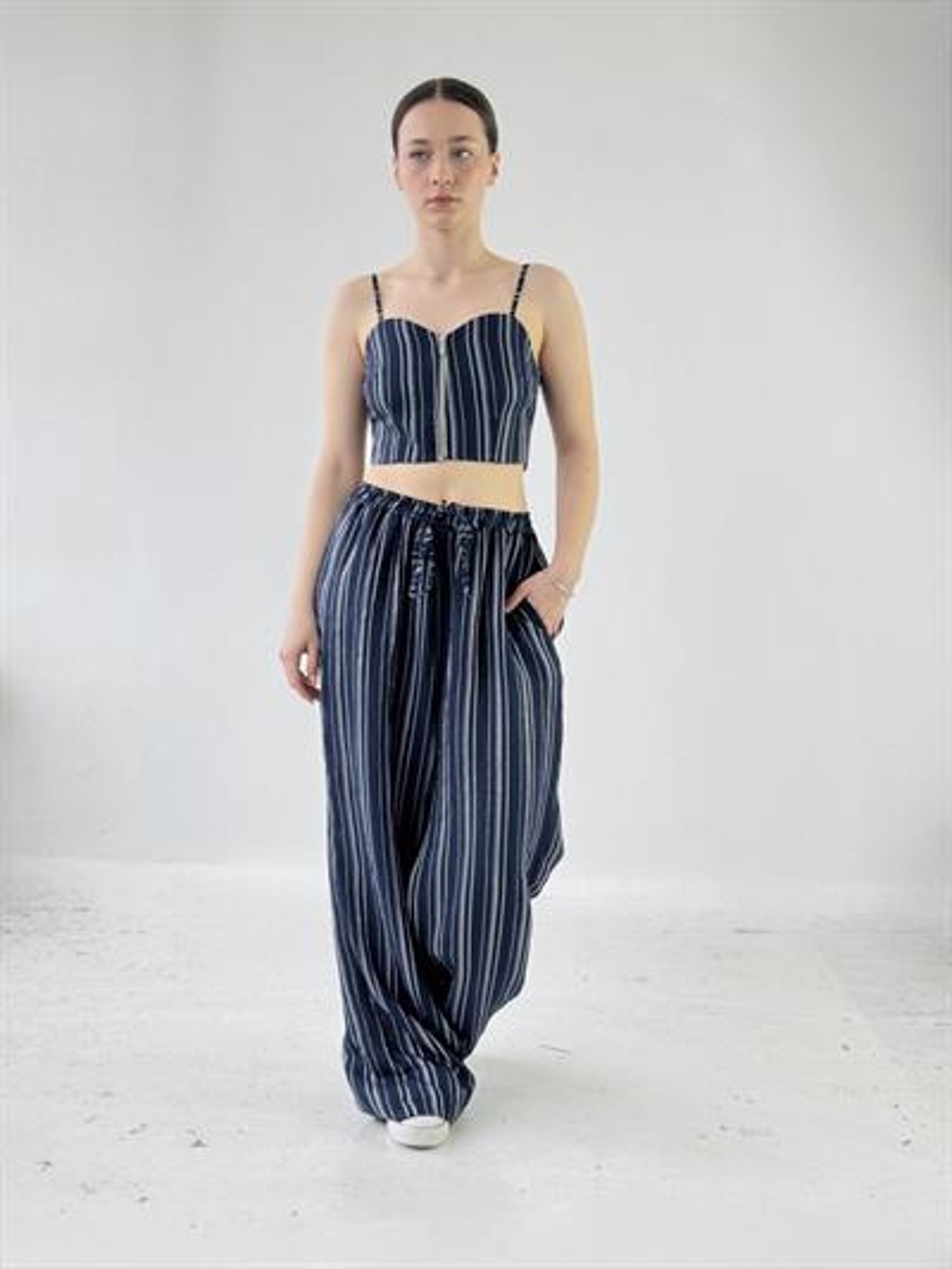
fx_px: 1759
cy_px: 634
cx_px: 476
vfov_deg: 39.6
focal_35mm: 48
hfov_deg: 30.3
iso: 64
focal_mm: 6.76
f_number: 1.78
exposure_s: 1/100
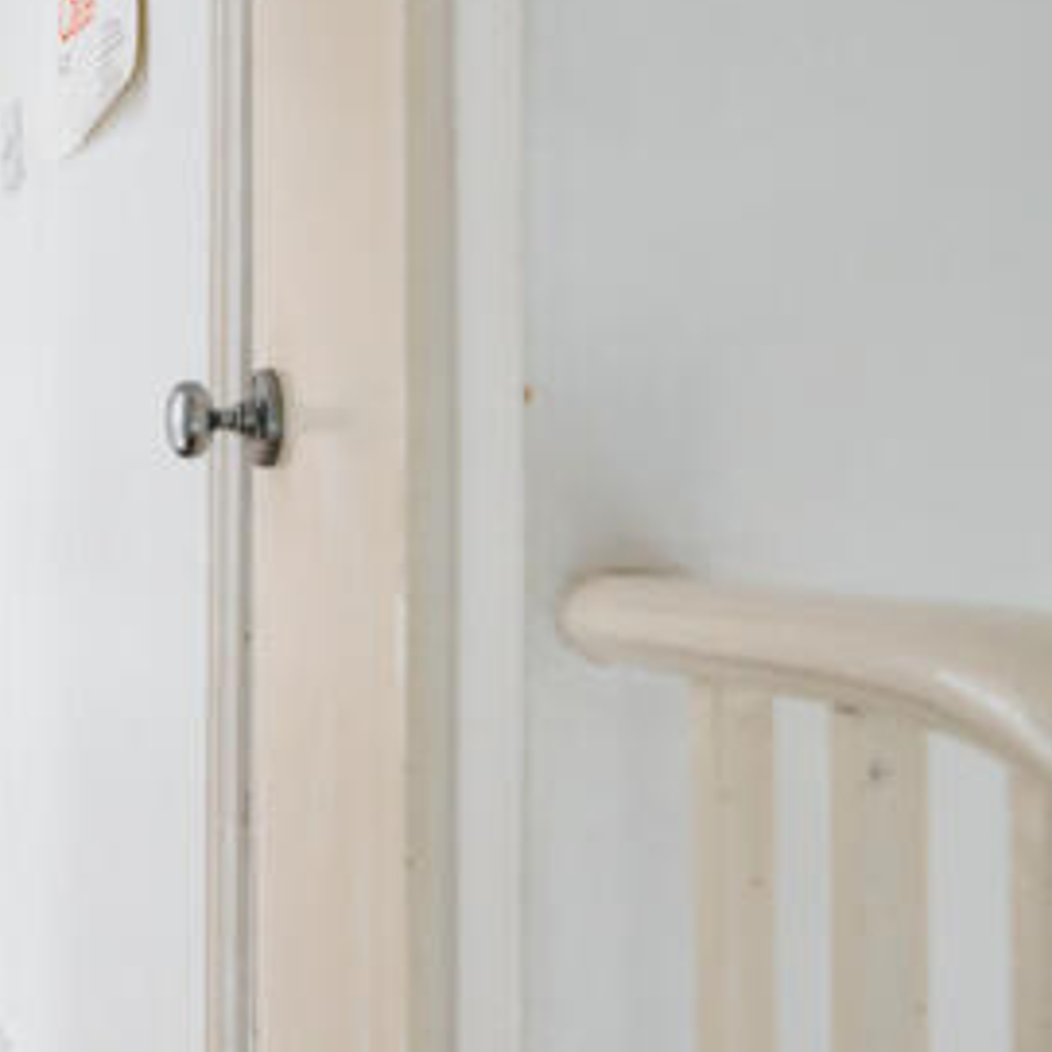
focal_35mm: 77
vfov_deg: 22.5
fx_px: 2647
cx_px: -345
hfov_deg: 20.4
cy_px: 460
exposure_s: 1/30
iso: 800
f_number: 5
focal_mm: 24
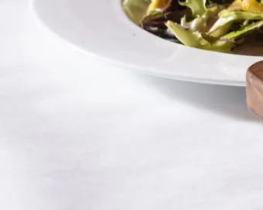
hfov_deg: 5.7
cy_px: -19
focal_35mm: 319
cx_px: 725
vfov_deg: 4.8
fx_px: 2482
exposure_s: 1/200
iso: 1000
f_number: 4.5
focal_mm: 60
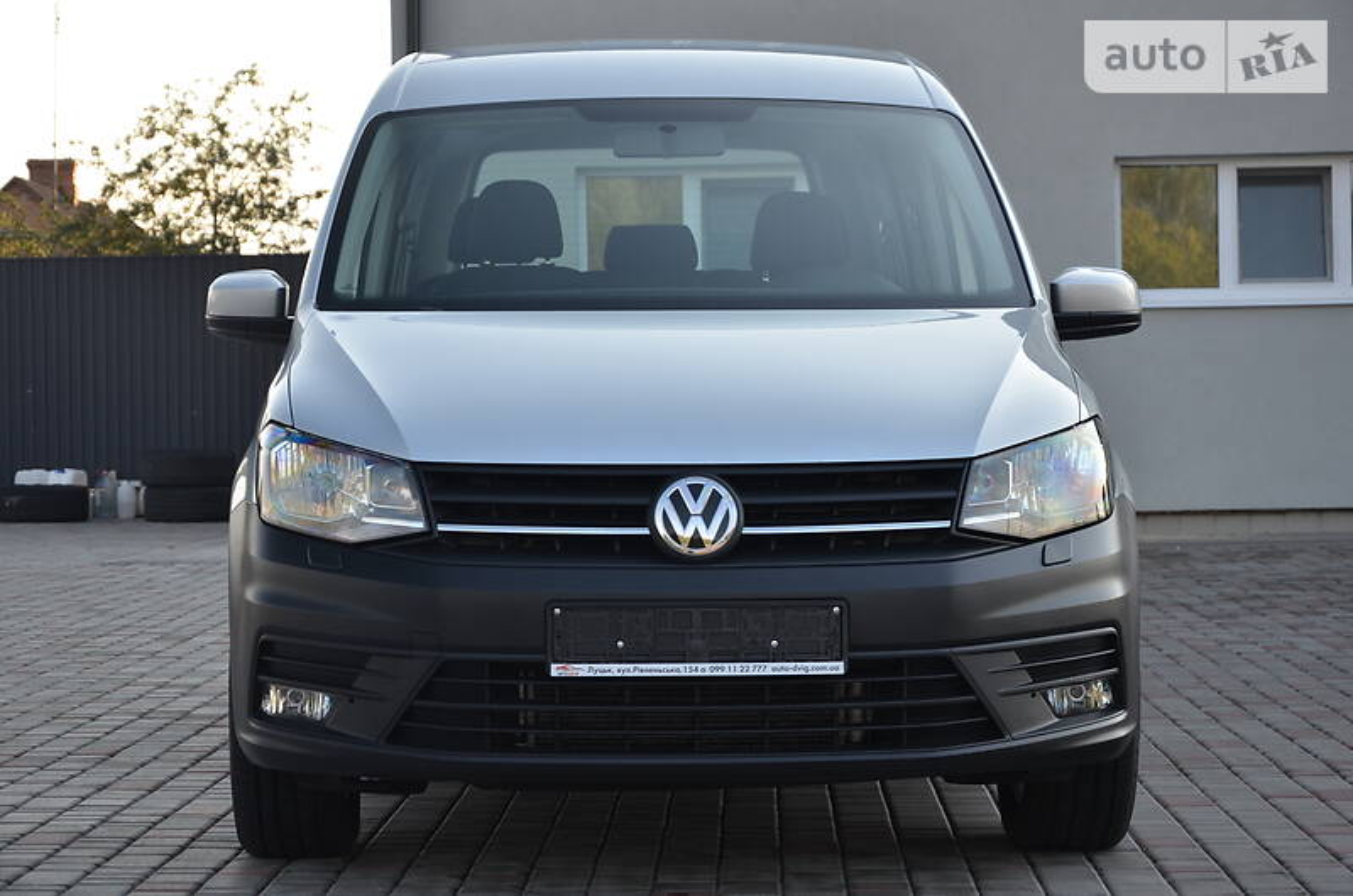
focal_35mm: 87
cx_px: 676
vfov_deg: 15.6
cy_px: 448
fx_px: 3263
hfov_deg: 23.4
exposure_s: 1/125
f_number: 5.6
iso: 320
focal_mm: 58
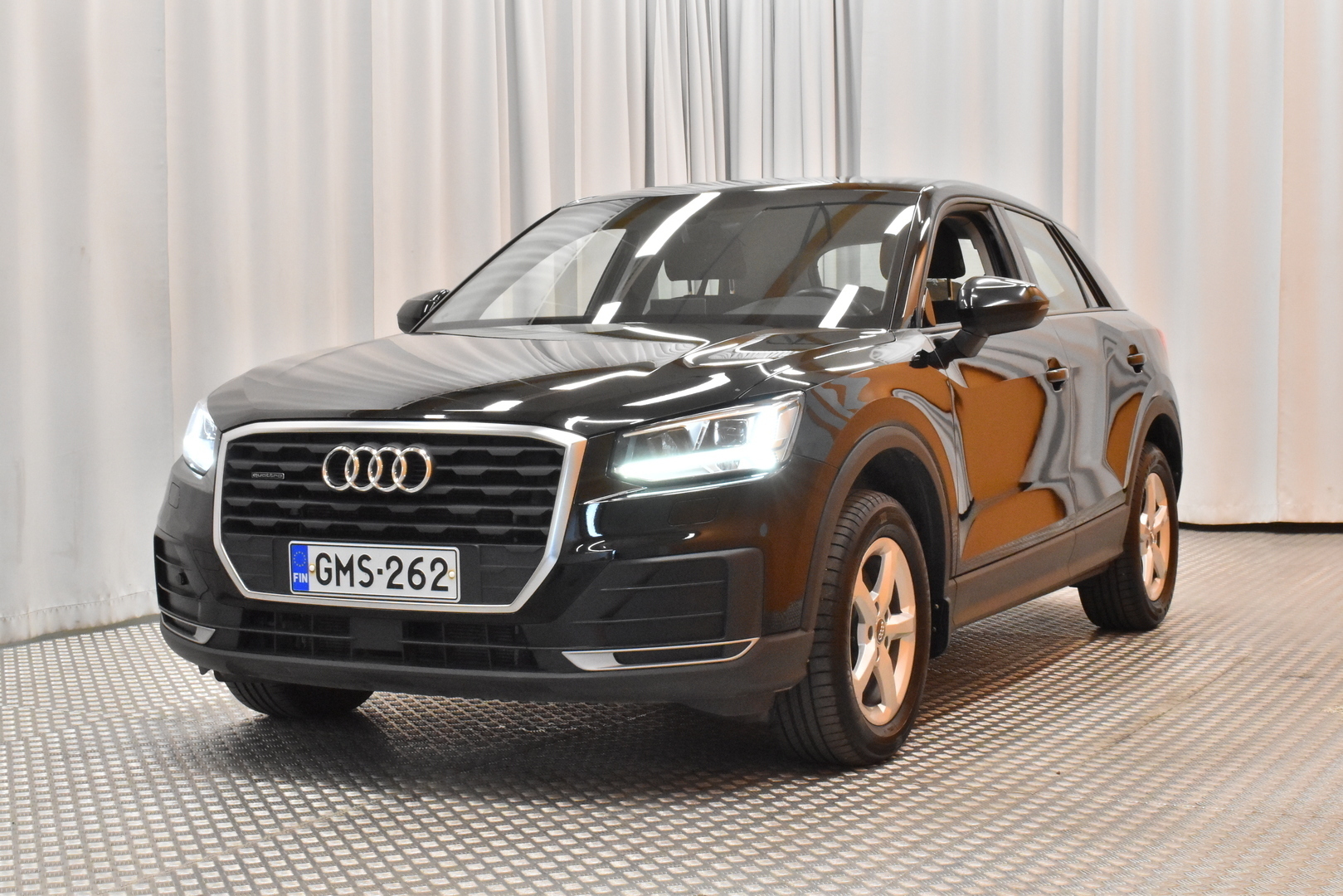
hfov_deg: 35.0
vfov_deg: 23.8
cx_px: 672
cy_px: 448
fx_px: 2127
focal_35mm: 57
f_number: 20
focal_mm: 38
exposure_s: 1/40
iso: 3200
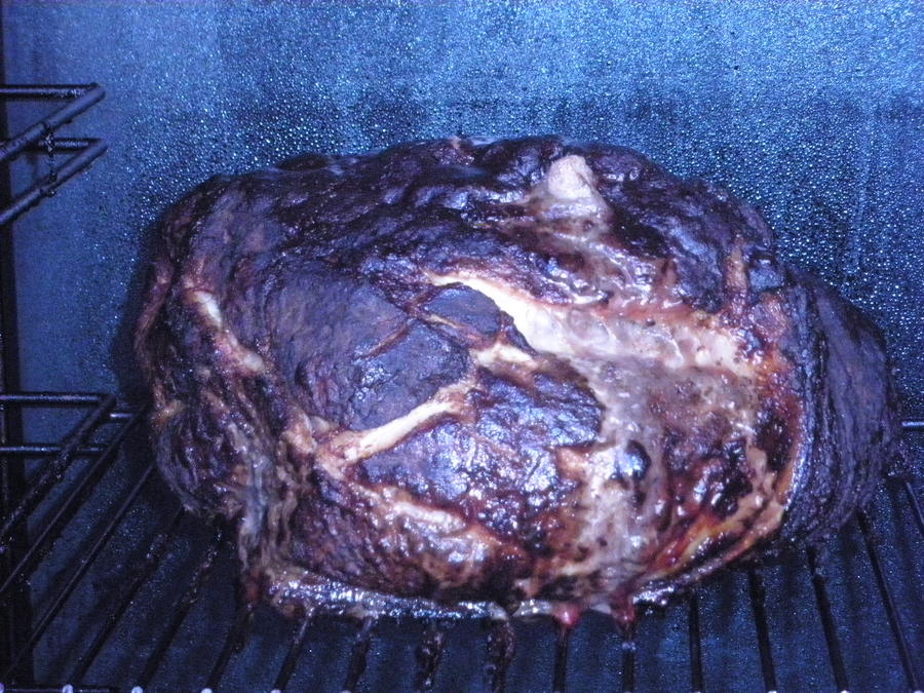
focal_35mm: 99
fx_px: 2643
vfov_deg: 14.9
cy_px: 346
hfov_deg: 19.8
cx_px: 462
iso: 1600
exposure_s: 1/100
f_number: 5
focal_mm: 17.3
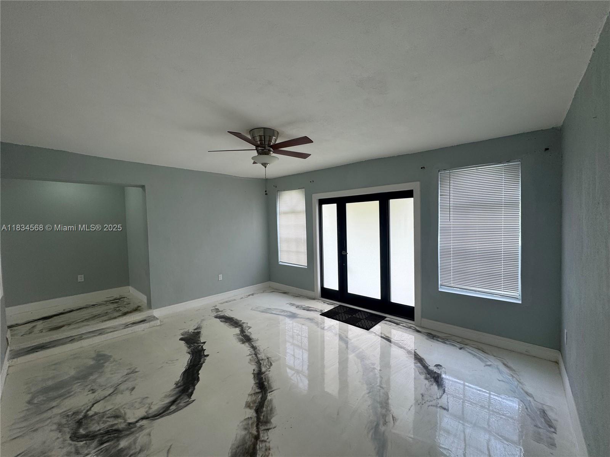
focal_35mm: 14
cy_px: 228
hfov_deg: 102.1
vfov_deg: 85.7
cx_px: 305
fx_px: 247
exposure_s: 1/120
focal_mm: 2.22
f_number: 2.2
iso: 50
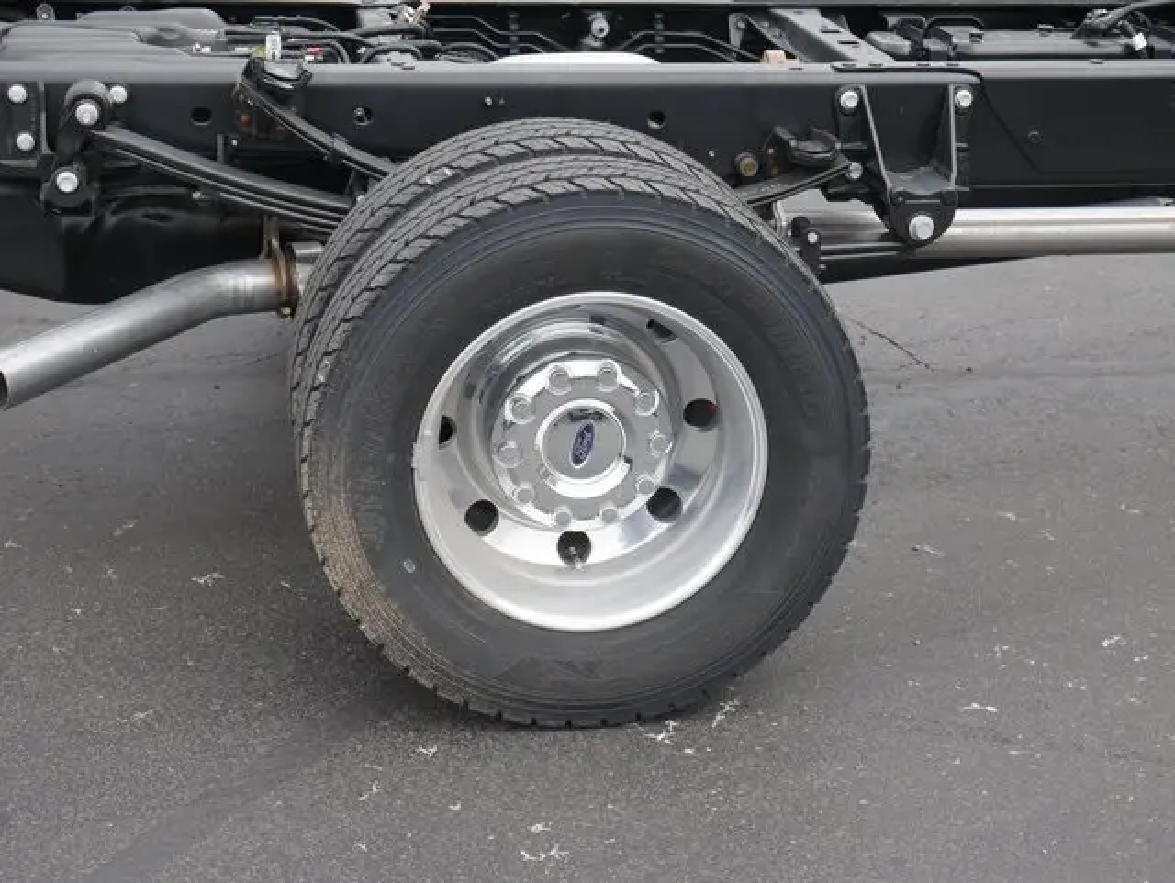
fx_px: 2446
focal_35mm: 72
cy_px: 442
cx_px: 588
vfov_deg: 20.5
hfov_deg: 27.0
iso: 200
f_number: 7.1
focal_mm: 36
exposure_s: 1/250
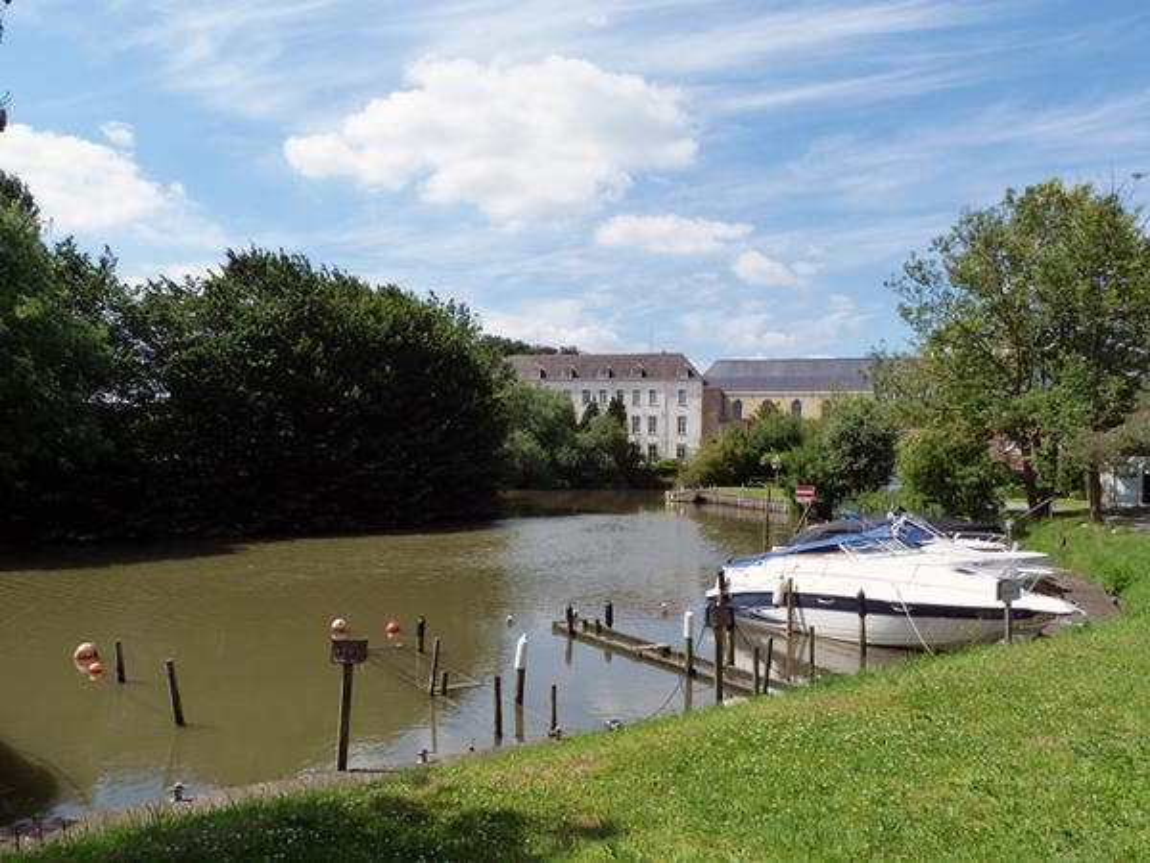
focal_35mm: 25
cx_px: 575
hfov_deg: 69.4
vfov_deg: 54.9
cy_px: 432
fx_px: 831
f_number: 5.6
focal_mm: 4.5
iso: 125
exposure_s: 1/320
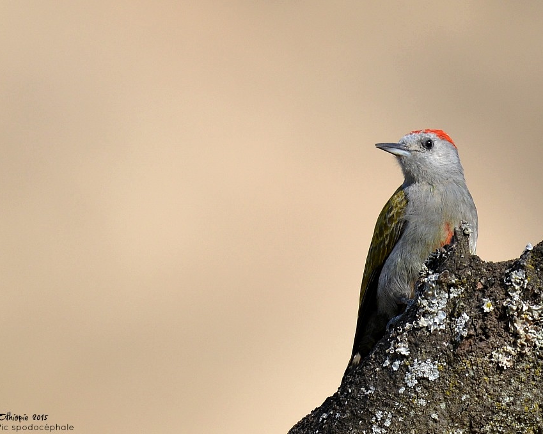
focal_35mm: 566
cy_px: 217
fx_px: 9095
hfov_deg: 3.4
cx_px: 315
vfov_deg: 2.7
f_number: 5
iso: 250
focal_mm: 500
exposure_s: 1/1000
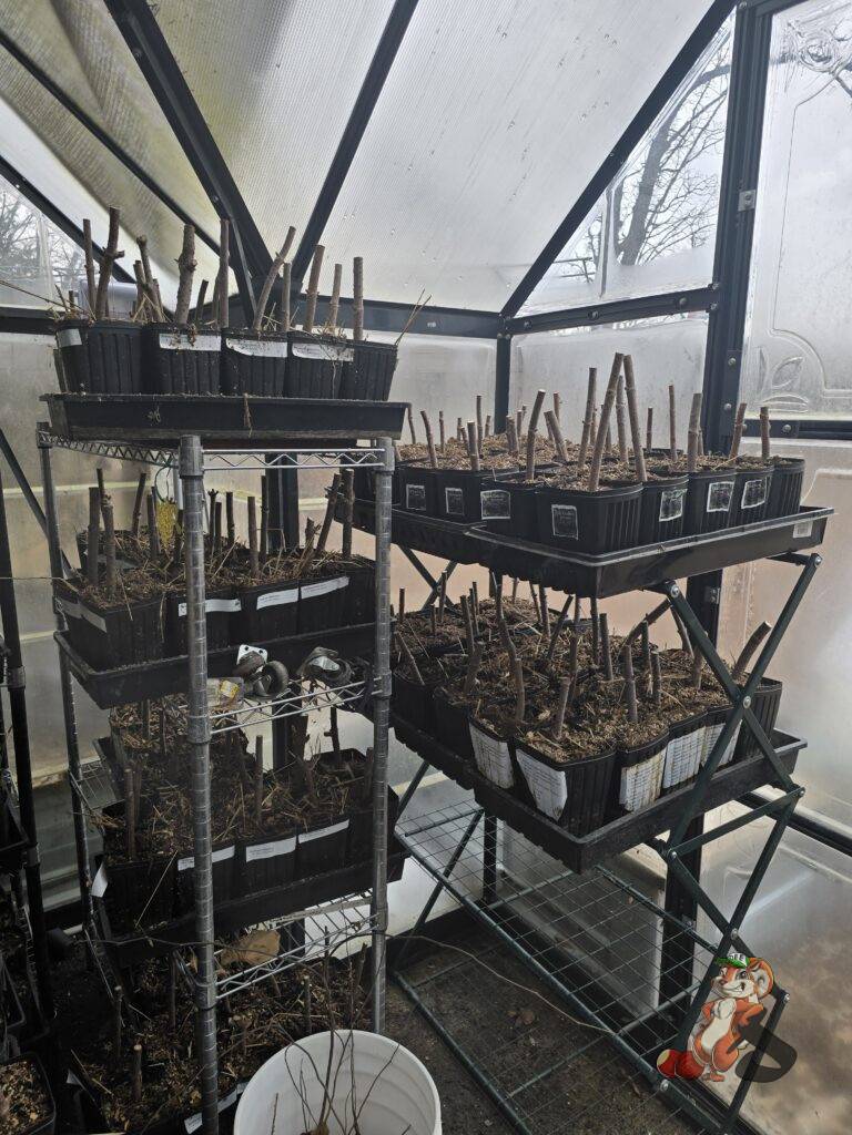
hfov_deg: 58.9
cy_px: 568
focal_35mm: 23
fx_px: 755
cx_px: 426
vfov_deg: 73.9
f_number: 1.7
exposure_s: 1/180
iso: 40
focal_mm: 6.3
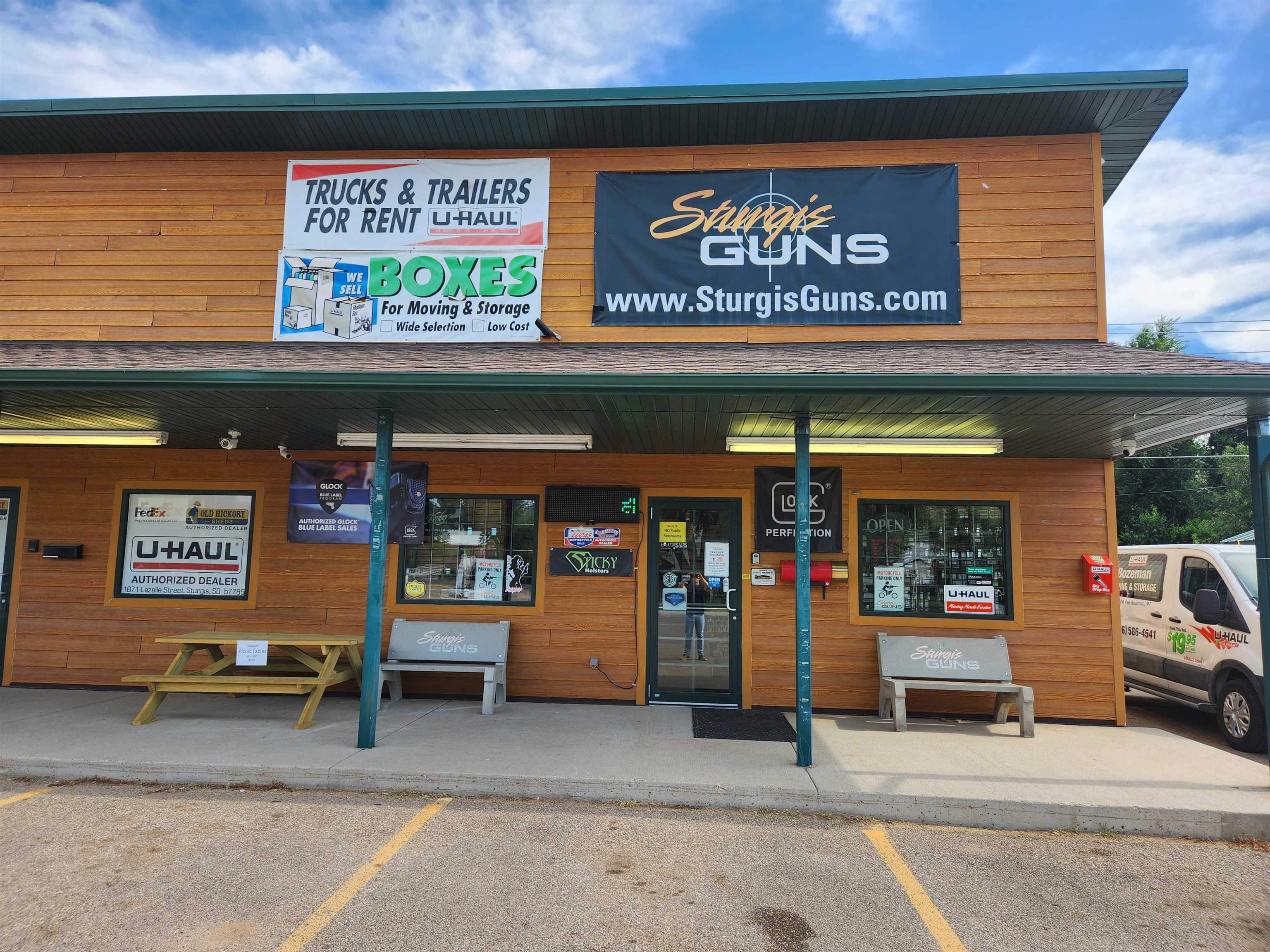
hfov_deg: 73.9
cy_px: 476
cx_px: 635
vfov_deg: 58.9
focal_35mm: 23
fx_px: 844
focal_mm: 5.4
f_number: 1.8
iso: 20
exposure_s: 1/553
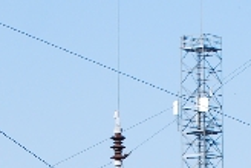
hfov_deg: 4.0
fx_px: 3598
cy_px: 517
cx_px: 350
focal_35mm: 515
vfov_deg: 2.6
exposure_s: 1/200
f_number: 7.1
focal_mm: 55
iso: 100
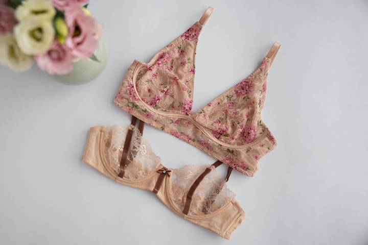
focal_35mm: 42
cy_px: 122
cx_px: 184
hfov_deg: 46.6
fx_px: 427
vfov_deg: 32.0
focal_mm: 41.8
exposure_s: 1/160
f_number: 4
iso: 250
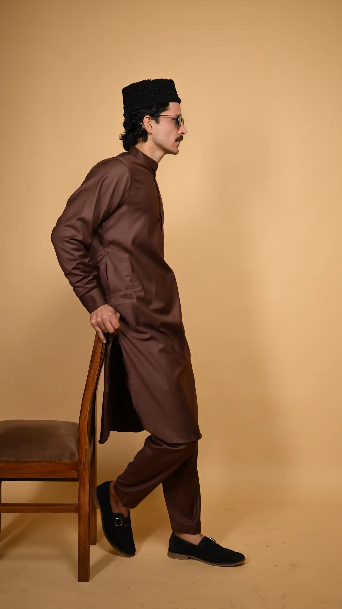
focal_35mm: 46
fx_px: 741
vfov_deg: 44.6
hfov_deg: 26.0
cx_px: 171
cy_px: 301
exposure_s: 1/200
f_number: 7.1
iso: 160
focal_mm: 43
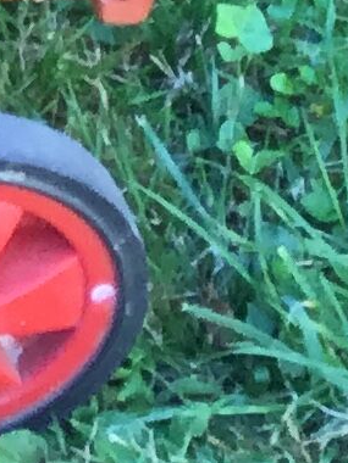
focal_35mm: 266
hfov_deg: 5.2
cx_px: -834
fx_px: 3566
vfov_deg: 6.9
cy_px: -740
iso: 32
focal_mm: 3.3
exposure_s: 1/50
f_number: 2.4
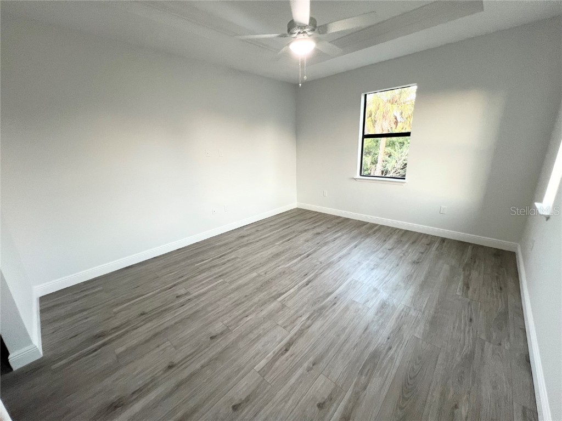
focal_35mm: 13
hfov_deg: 106.2
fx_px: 211
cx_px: 281
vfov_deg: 89.9
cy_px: 210
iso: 160
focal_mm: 1.57
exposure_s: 1/60
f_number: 1.8
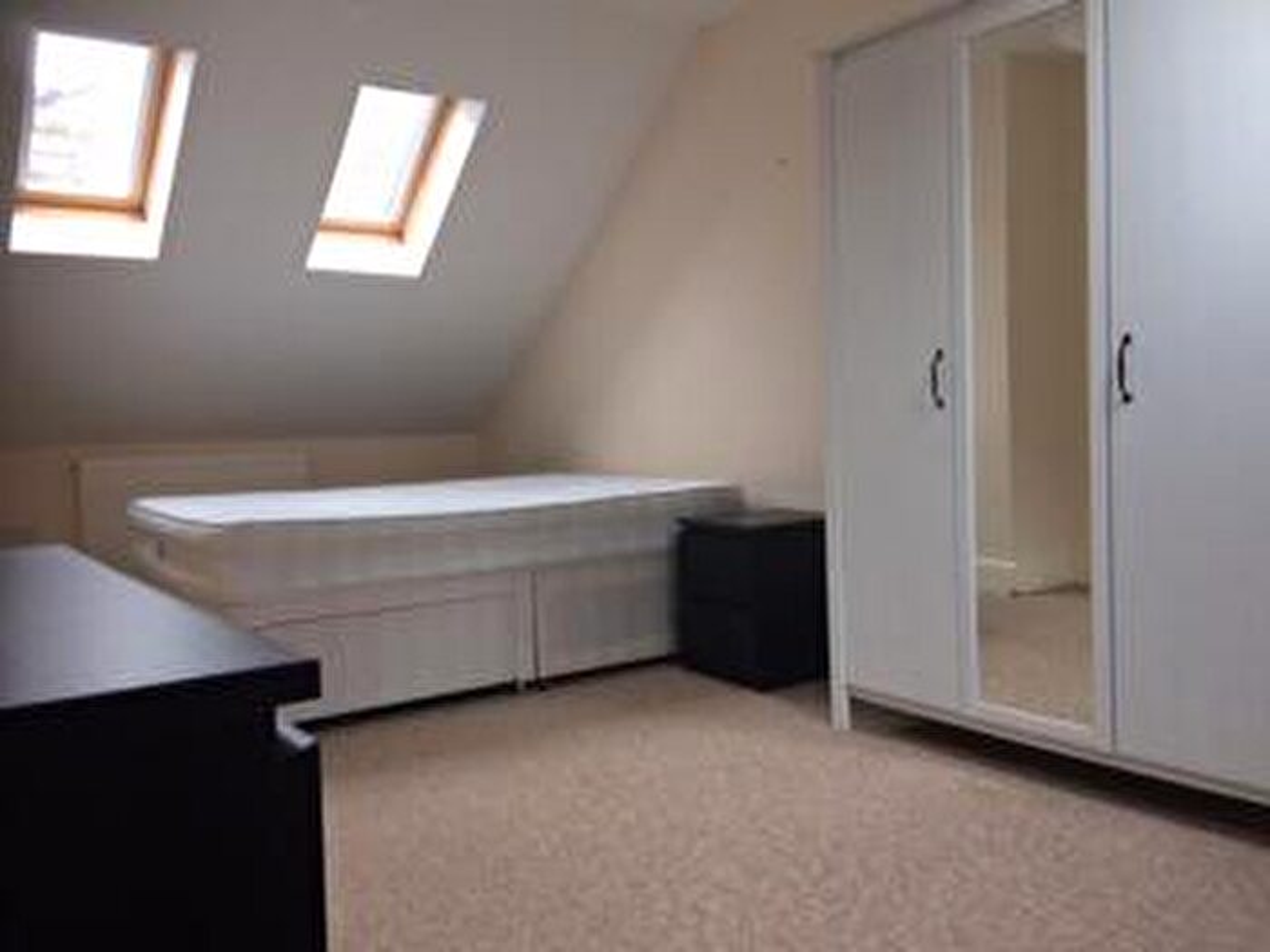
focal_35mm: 29
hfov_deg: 61.7
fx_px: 1064
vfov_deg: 48.2
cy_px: 476
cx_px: 635
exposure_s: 1/33
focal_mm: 4.15
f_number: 2.2
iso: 40
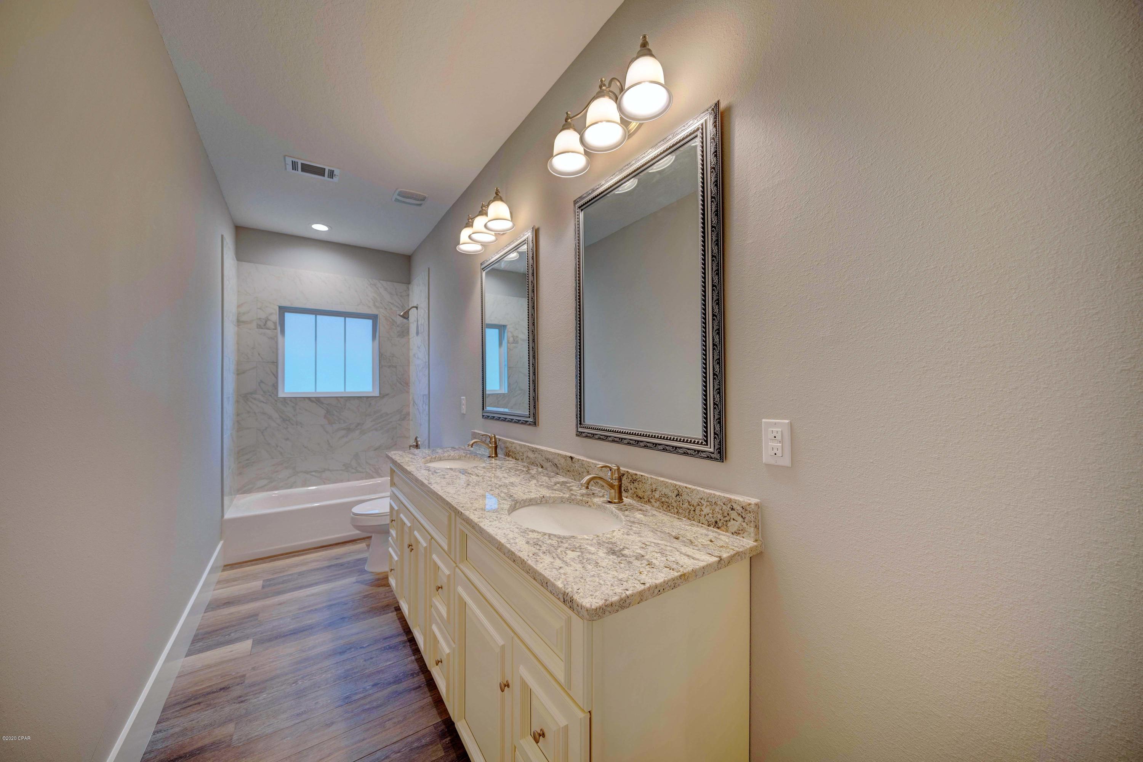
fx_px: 381
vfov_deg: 90.0
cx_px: 572
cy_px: 381
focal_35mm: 12
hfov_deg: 112.6
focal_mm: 12
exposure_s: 1/6
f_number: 5.6
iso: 100
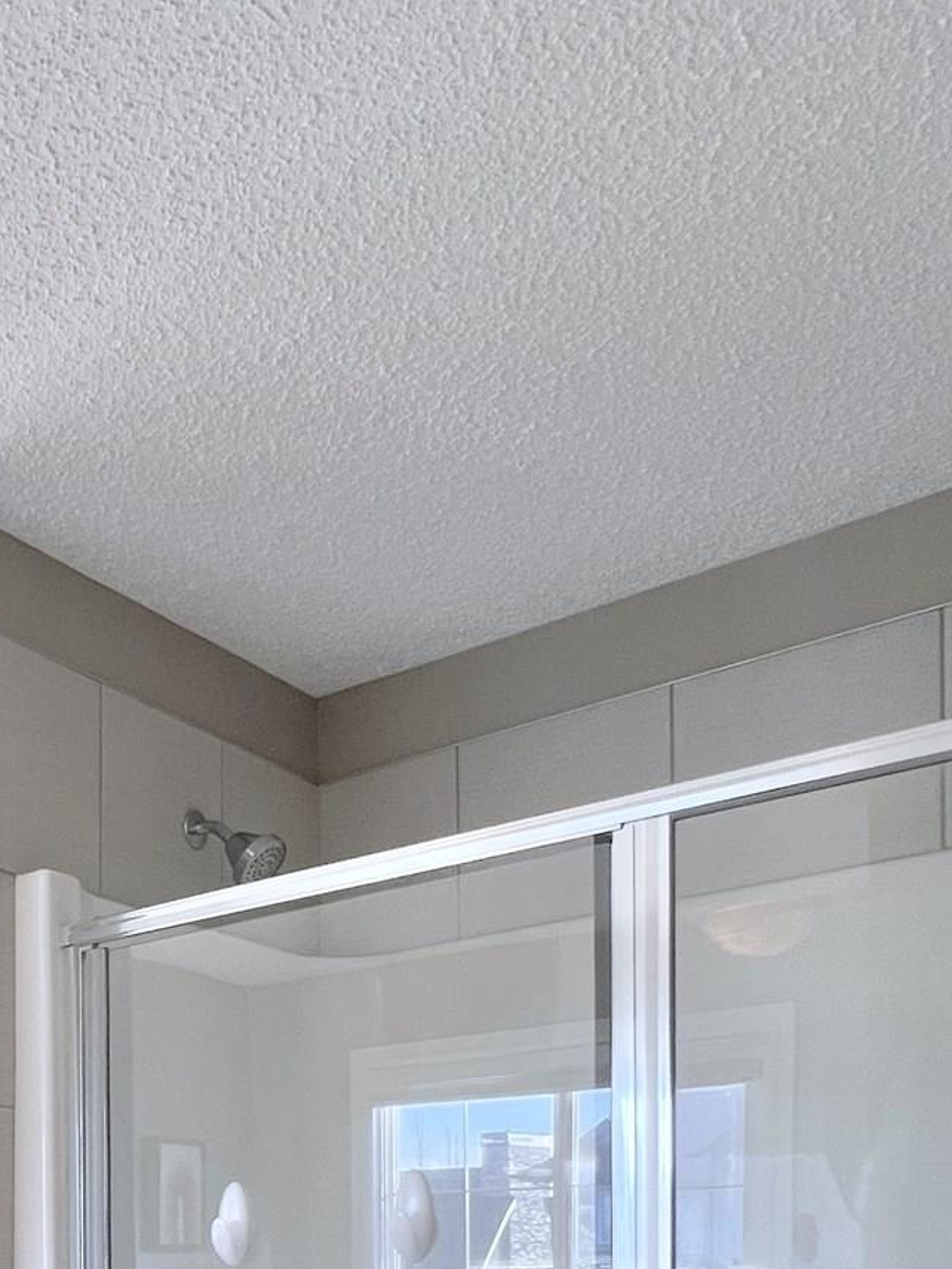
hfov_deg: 34.3
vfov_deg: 46.2
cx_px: -135
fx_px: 1283
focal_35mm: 35
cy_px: 1196
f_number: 1.8
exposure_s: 1/120
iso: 64
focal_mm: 1.57
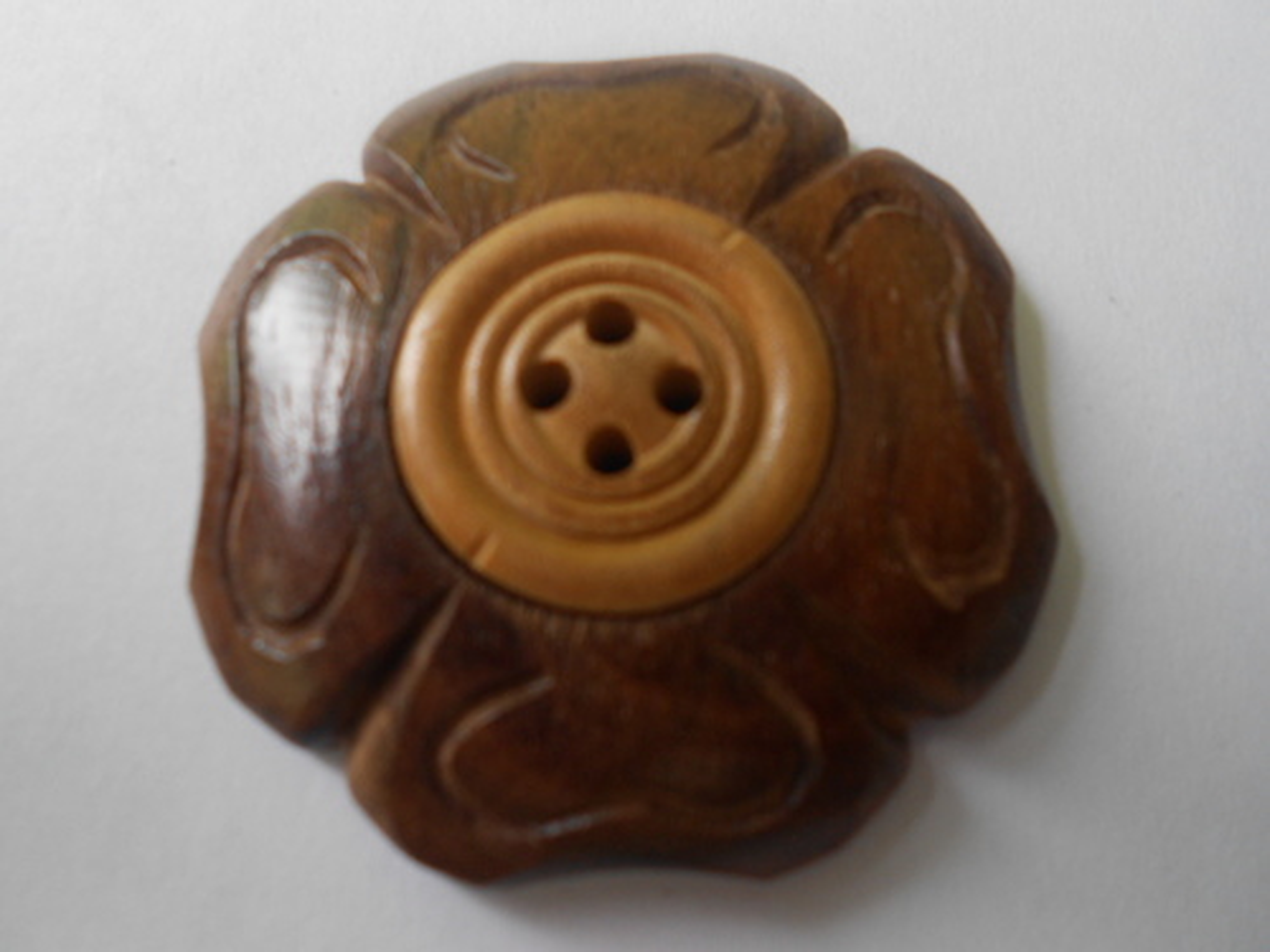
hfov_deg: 67.3
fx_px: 954
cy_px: 476
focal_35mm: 26
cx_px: 635
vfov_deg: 53.1
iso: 80
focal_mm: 4.6
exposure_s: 1/50
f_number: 3.2
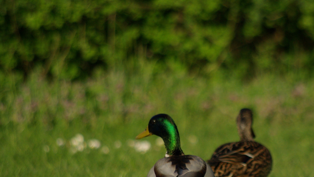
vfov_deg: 1.7
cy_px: 139
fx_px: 6061
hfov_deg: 3.0
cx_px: 227
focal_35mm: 728
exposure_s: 1/1500
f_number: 5.8
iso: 400
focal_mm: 300
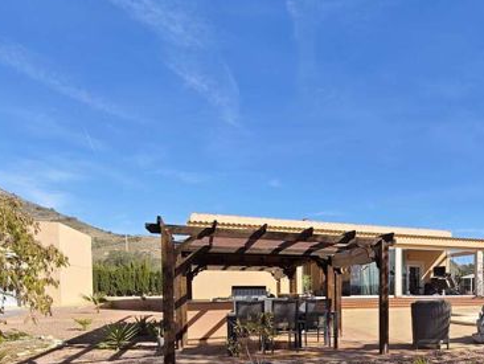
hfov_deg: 60.0
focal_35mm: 27
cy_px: 308
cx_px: 388
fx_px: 378
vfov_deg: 47.6
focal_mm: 2.16
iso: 50
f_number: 2.2
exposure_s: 1/490
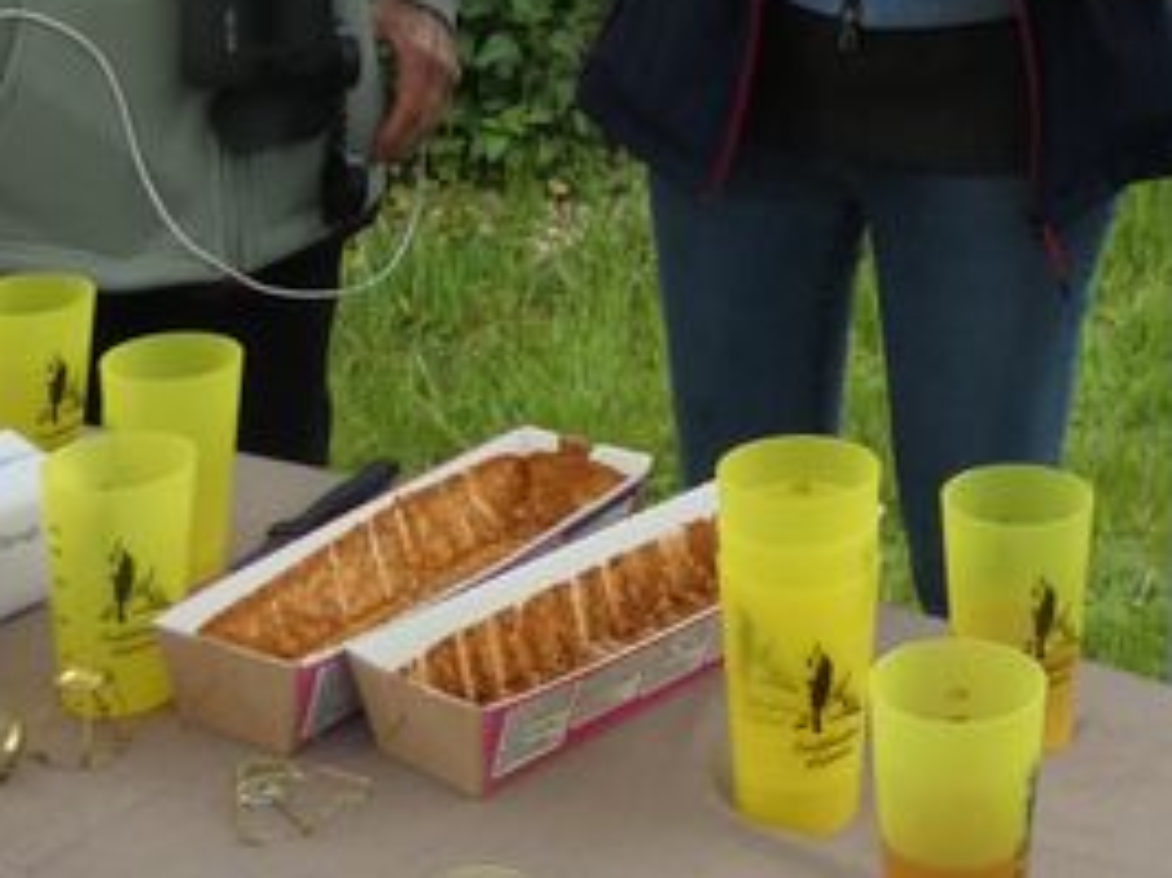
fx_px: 2538
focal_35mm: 75
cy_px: -421
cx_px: 992
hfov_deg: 25.4
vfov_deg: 17.7
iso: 80
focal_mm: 3.6
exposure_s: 1/320
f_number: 2.8
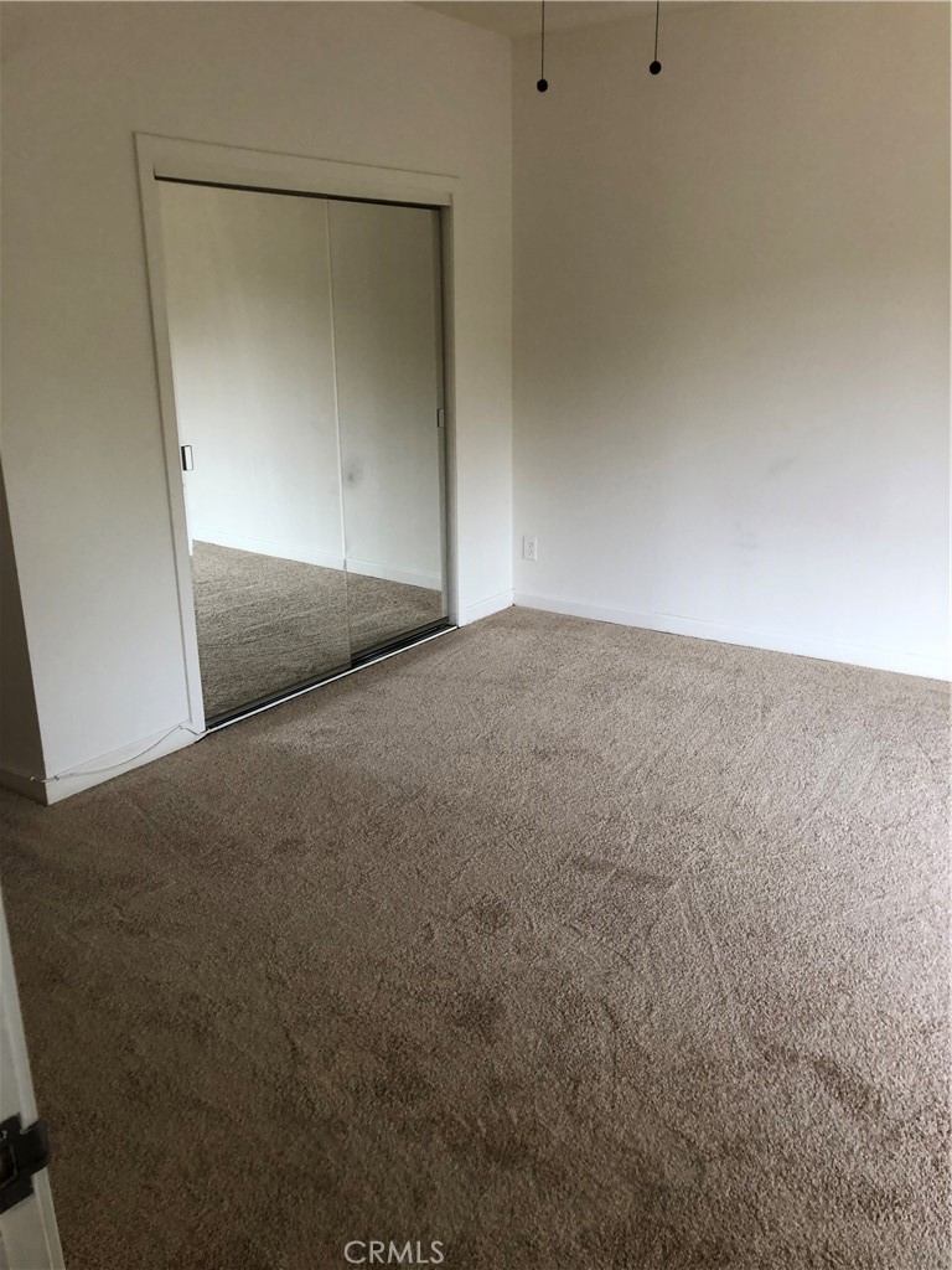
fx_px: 1027
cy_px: 635
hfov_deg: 49.7
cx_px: 476
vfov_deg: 63.4
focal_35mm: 28
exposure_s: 1/24
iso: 40
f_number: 1.8
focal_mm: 3.99
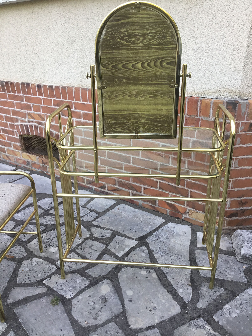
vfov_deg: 58.4
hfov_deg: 45.4
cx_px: 126
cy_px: 168
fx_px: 301
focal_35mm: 31
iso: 32
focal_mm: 3.3
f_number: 2.4
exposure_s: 1/100
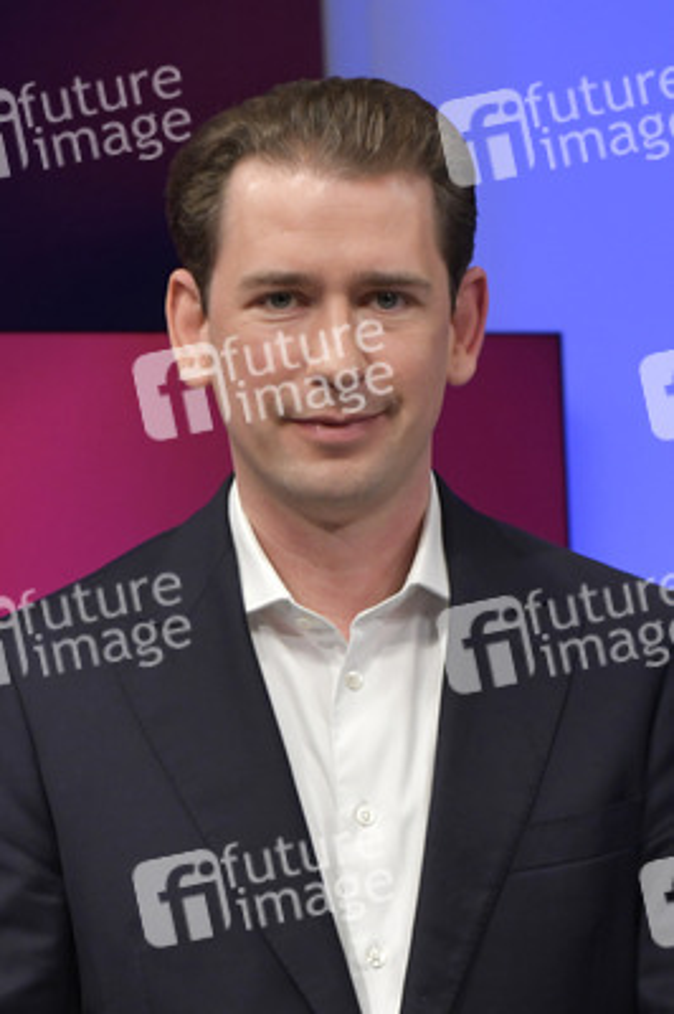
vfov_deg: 28.9
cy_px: 507
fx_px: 1969
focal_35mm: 70
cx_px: 337
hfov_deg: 19.4
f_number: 5.6
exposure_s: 1/200
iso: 1600
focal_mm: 70
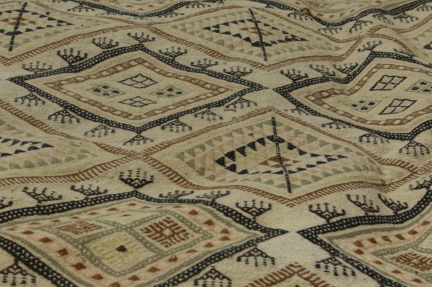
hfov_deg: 17.6
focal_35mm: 116
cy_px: 149
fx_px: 1391
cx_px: 117
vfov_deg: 11.8
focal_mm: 38
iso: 100
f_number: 9.5
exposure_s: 1/500
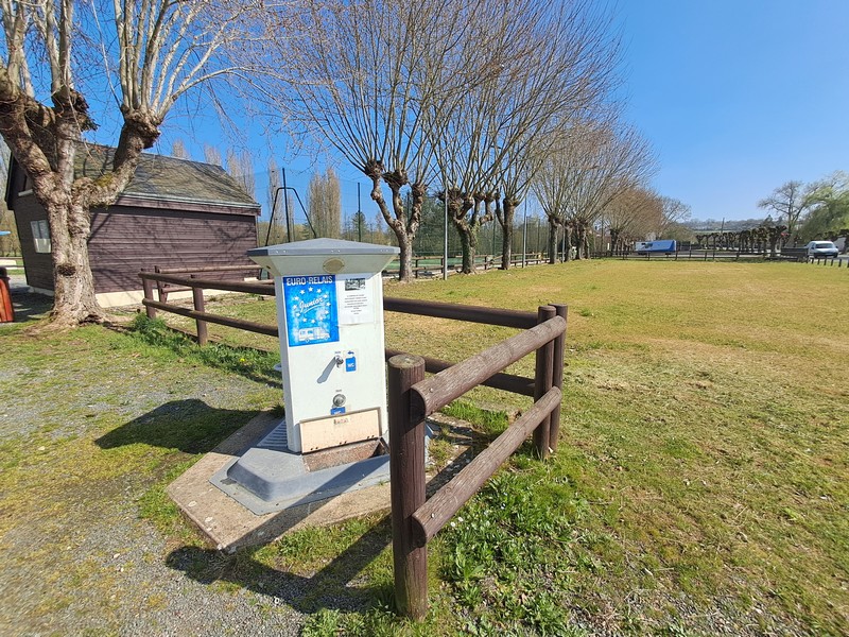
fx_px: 392
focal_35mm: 16
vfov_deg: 78.1
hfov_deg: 94.5
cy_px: 318
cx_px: 424
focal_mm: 1.64
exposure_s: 1/1220
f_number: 2.2
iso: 40
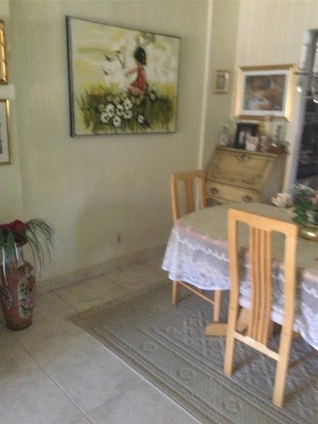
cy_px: 212
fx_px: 380
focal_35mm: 31
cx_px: 159
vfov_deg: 58.4
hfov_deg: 45.4
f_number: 2.4
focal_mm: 3.3
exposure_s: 1/15
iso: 320
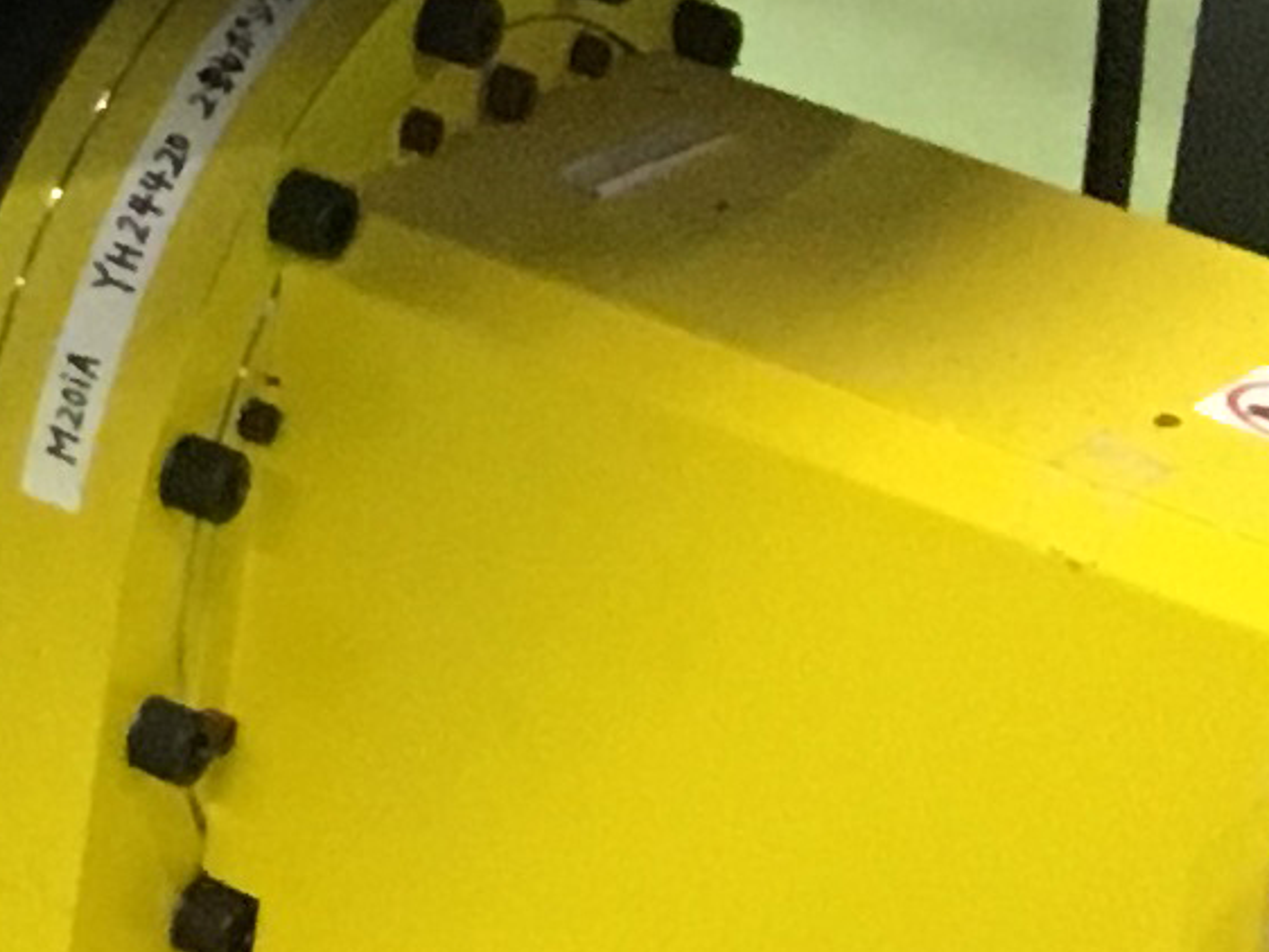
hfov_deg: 7.6
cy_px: -1435
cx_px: -3177
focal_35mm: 208
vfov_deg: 6.7
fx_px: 7628
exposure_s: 1/33
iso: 200
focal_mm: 4.15
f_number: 2.2
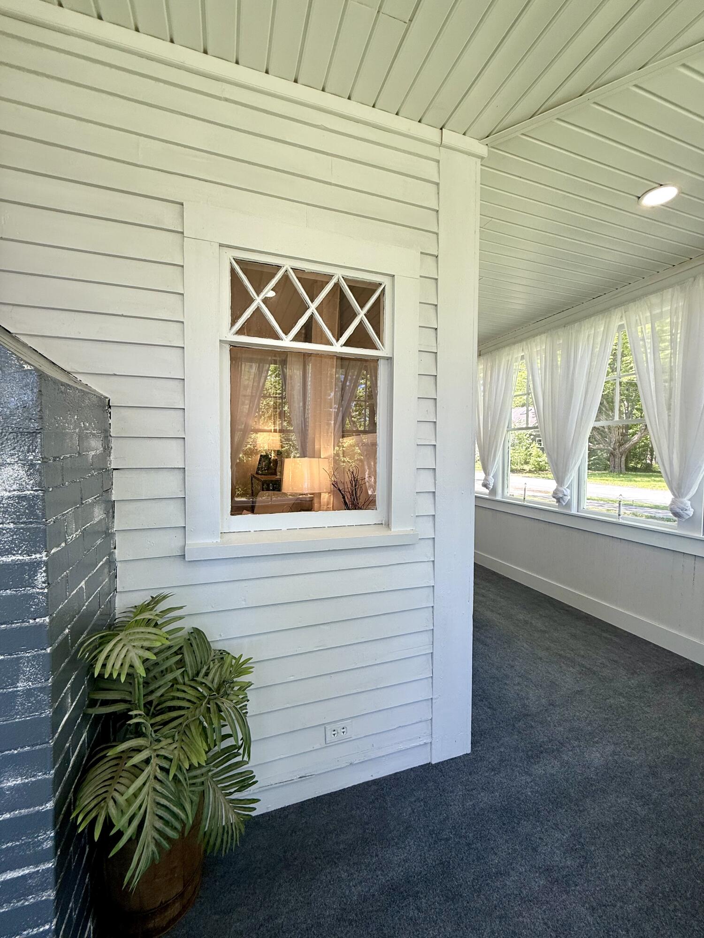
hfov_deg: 85.7
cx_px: 352
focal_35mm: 14
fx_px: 380
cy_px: 469
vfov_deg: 102.1
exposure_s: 1/171
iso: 64
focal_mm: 2.22
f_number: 2.2
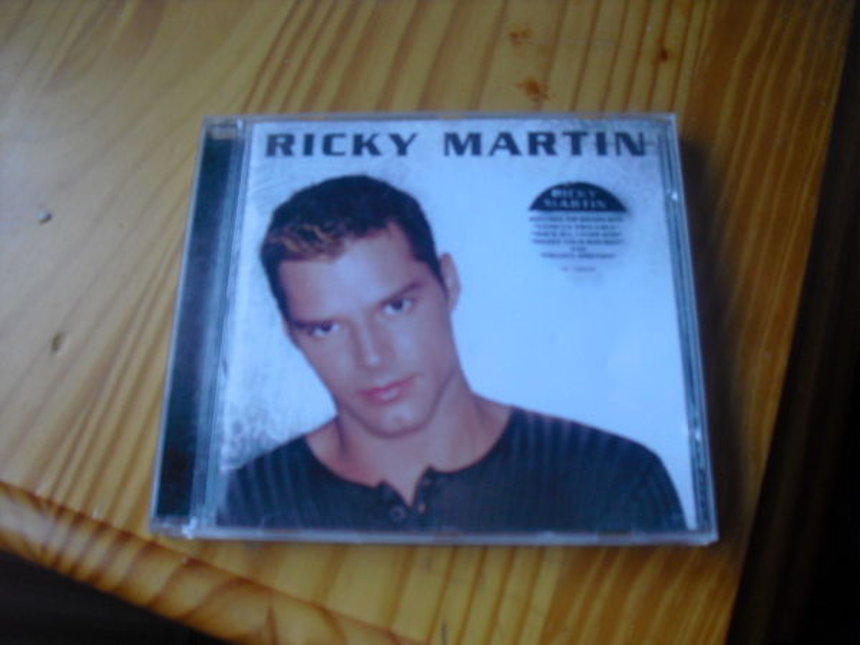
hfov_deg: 51.4
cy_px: 322
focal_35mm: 36
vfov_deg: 39.7
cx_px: 430
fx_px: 894
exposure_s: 1/60
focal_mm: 6.3
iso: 200
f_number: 3.1
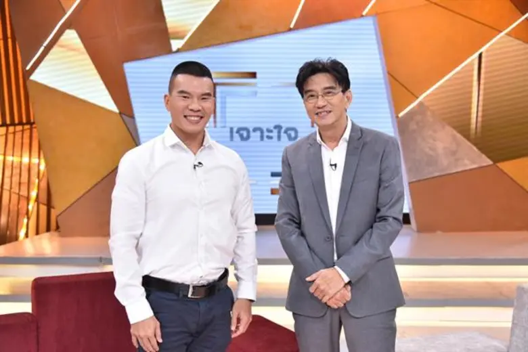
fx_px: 704
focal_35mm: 48
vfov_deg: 28.1
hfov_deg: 41.1
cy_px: 176
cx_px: 264
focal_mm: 48
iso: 1600
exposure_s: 1/160
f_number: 4.5
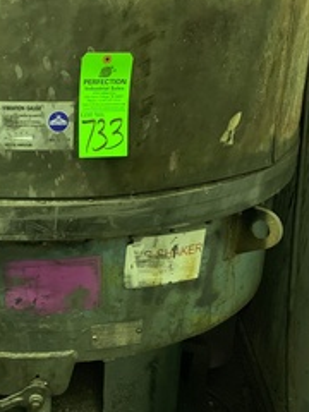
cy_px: 239
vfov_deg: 36.7
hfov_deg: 27.2
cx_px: 43
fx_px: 619
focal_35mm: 52
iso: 640
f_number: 1.8
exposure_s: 1/24
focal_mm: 4.25
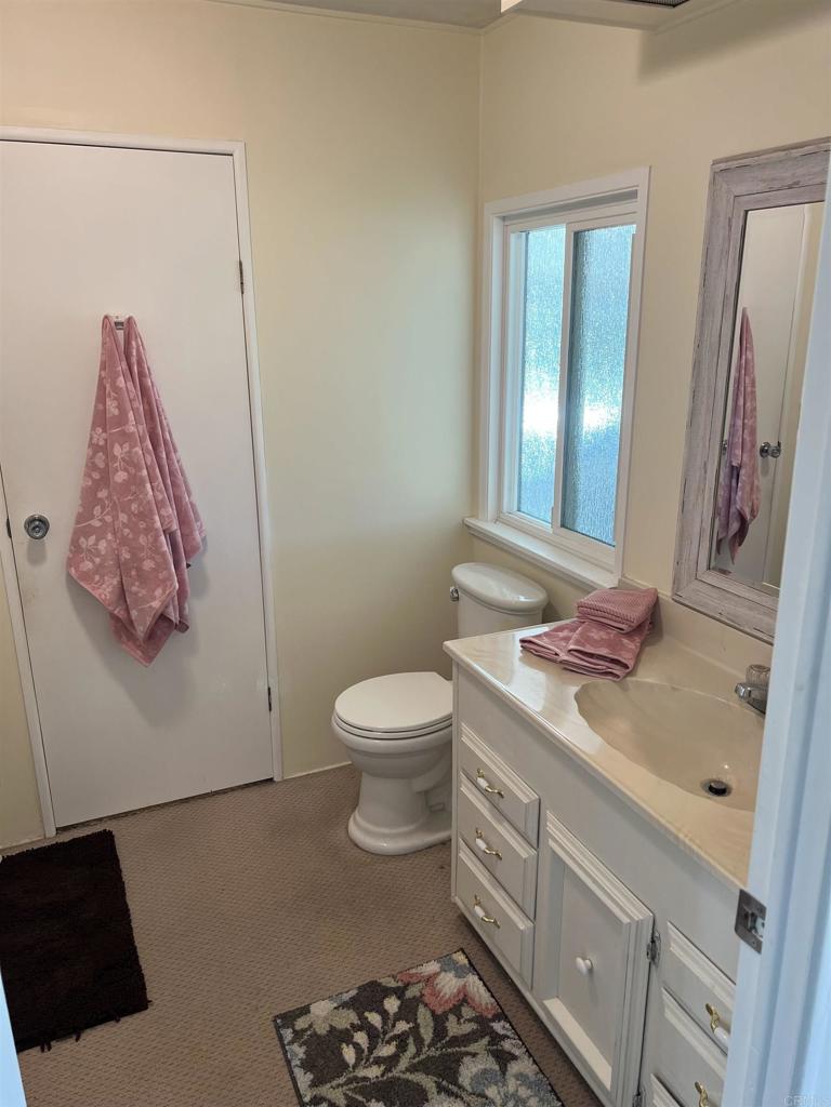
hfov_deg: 53.1
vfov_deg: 67.3
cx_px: 416
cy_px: 554
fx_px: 832
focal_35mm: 26
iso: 100
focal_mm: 5.7
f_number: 1.5
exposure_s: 1/120
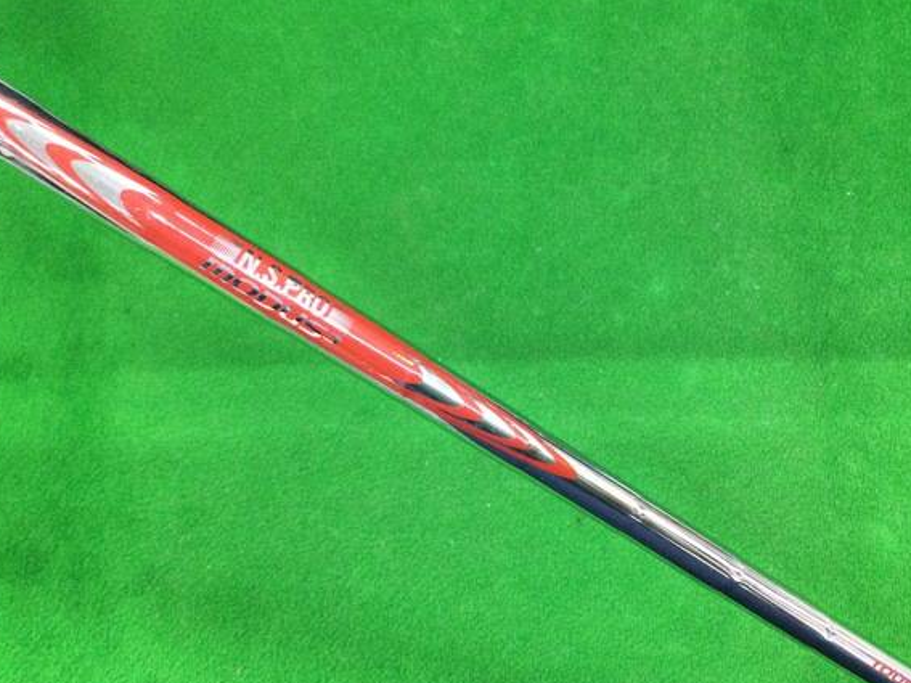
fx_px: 921
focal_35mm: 35
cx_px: 490
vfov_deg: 40.6
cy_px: 373
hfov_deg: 52.6
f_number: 2.4
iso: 200
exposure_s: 1/30
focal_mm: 3.3
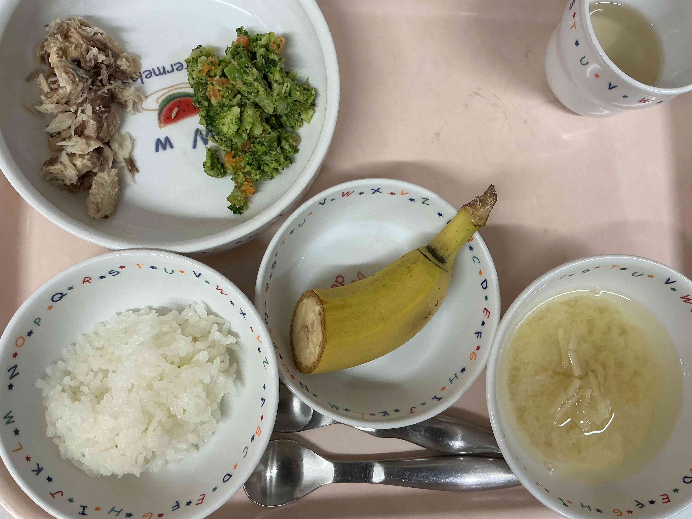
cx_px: 346
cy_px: 260
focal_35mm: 29
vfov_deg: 48.2
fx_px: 580
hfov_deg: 61.7
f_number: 1.8
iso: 64
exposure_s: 1/120
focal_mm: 3
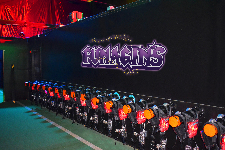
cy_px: 75
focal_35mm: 33
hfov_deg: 57.2
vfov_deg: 40.0
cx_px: 112
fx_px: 206
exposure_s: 1
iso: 1600
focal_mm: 22
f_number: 3.8
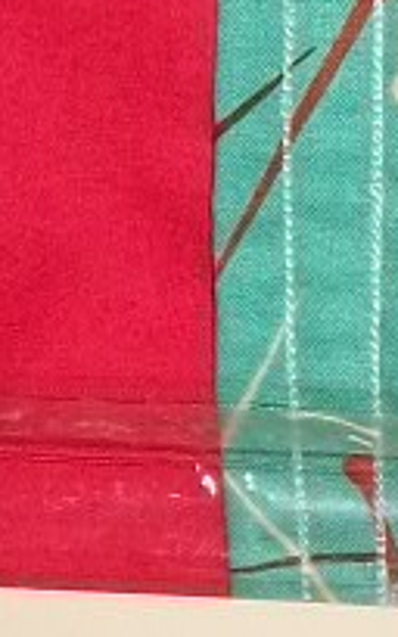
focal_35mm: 265
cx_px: 765
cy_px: 817
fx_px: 4602
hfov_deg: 4.9
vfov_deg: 7.8
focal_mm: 7.1
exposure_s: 1/40
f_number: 3.2
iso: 80
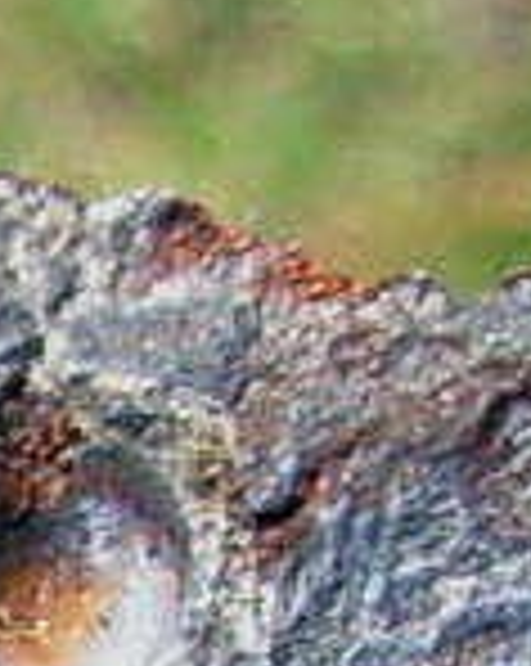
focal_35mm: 257
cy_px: 1116
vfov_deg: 7.4
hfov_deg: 5.7
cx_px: -886
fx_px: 5059
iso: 50
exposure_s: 1/73.9
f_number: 2.9
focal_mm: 6.3
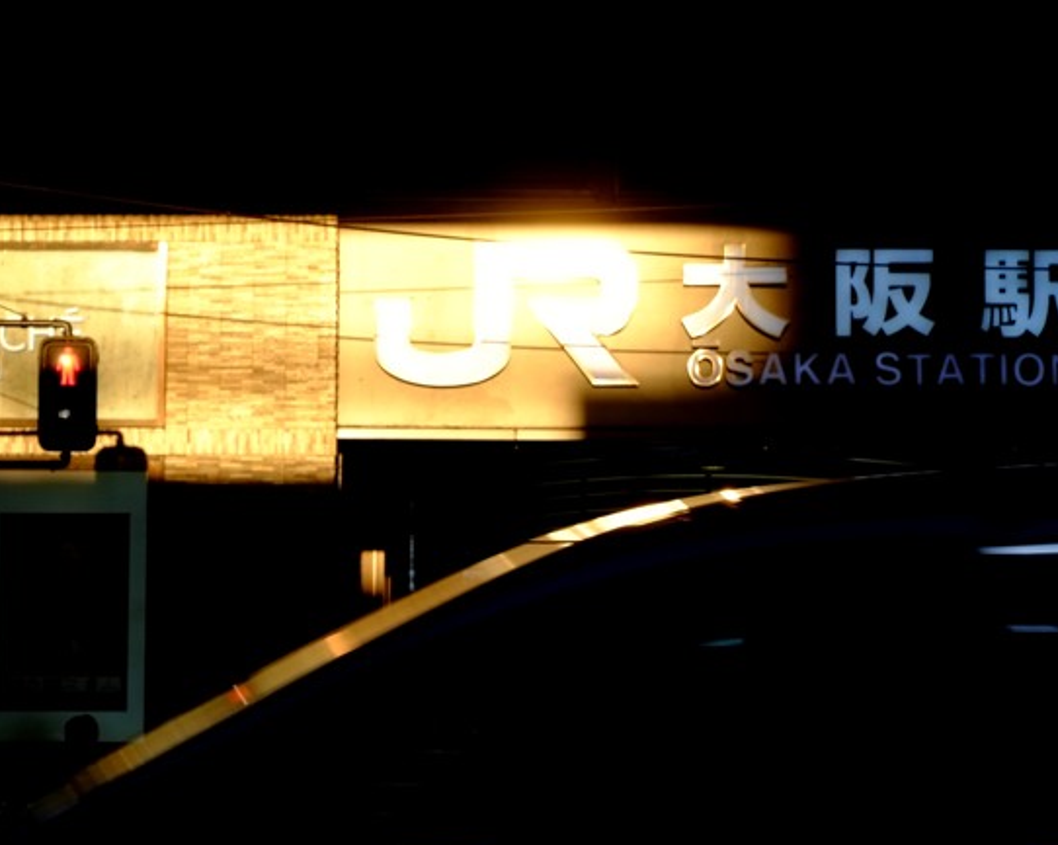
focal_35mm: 133
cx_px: 527
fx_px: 4162
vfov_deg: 11.6
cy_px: 306
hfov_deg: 14.5
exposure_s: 1/90
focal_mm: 50
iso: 200
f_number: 10
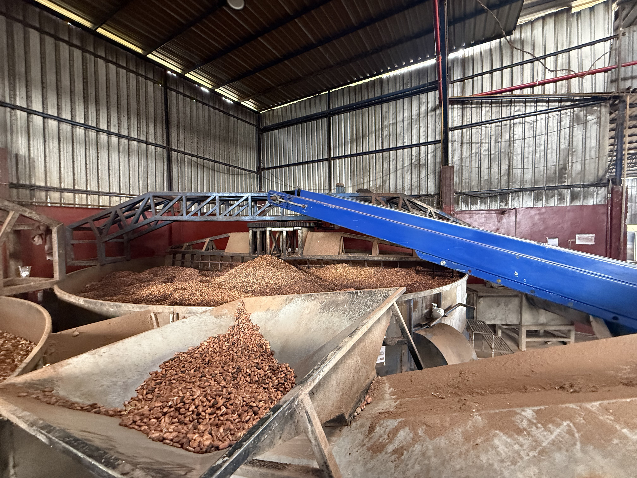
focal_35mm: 14
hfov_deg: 102.1
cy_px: 239
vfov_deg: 85.7
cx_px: 318
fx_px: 258
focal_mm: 2.22
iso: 800
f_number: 2.2
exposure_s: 1/60
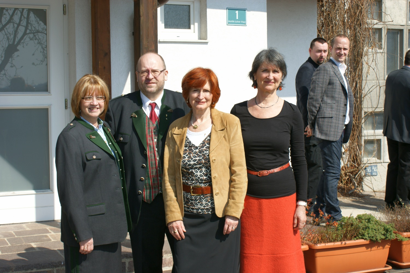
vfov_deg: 25.8
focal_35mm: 52
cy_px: 136
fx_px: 598
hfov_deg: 37.9
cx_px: 205
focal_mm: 35
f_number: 8
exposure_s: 1/160
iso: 100
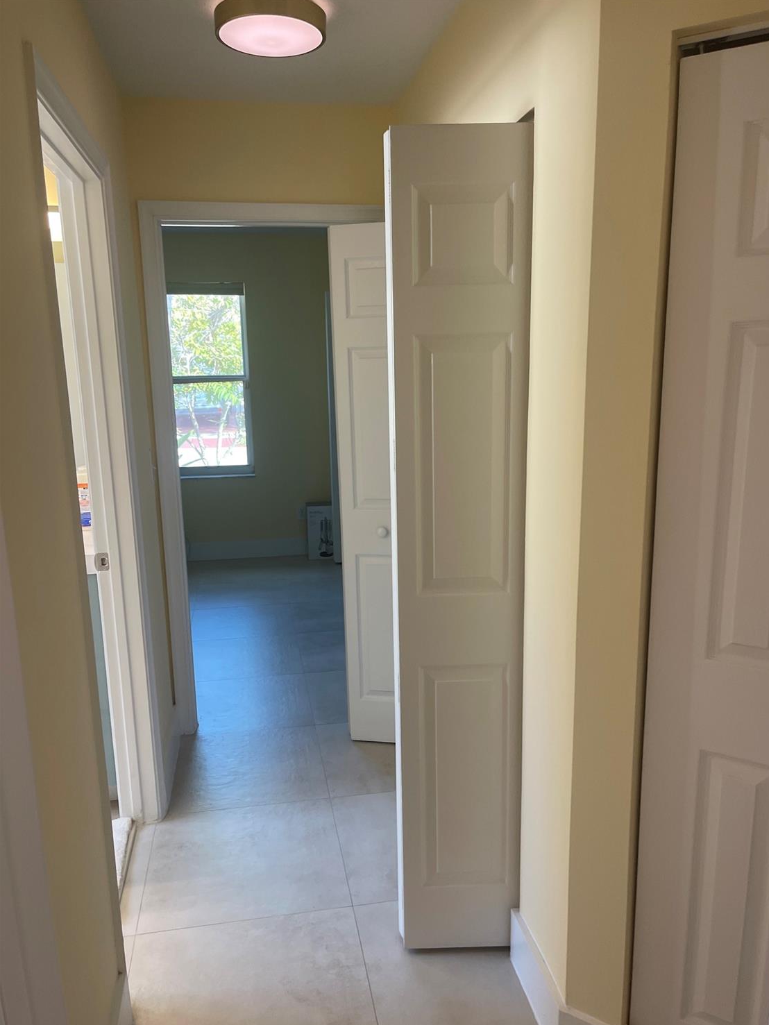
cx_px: 399
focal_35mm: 26
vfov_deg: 67.3
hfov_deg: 53.1
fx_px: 770
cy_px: 530
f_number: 1.6
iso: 80
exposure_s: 1/60
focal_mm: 5.1
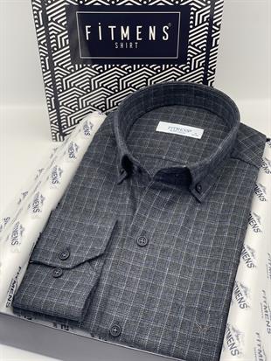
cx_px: 136
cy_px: 180
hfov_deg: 28.0
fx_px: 543
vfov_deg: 36.8
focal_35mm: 52
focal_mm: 6
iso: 25
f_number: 2
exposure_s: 1/122
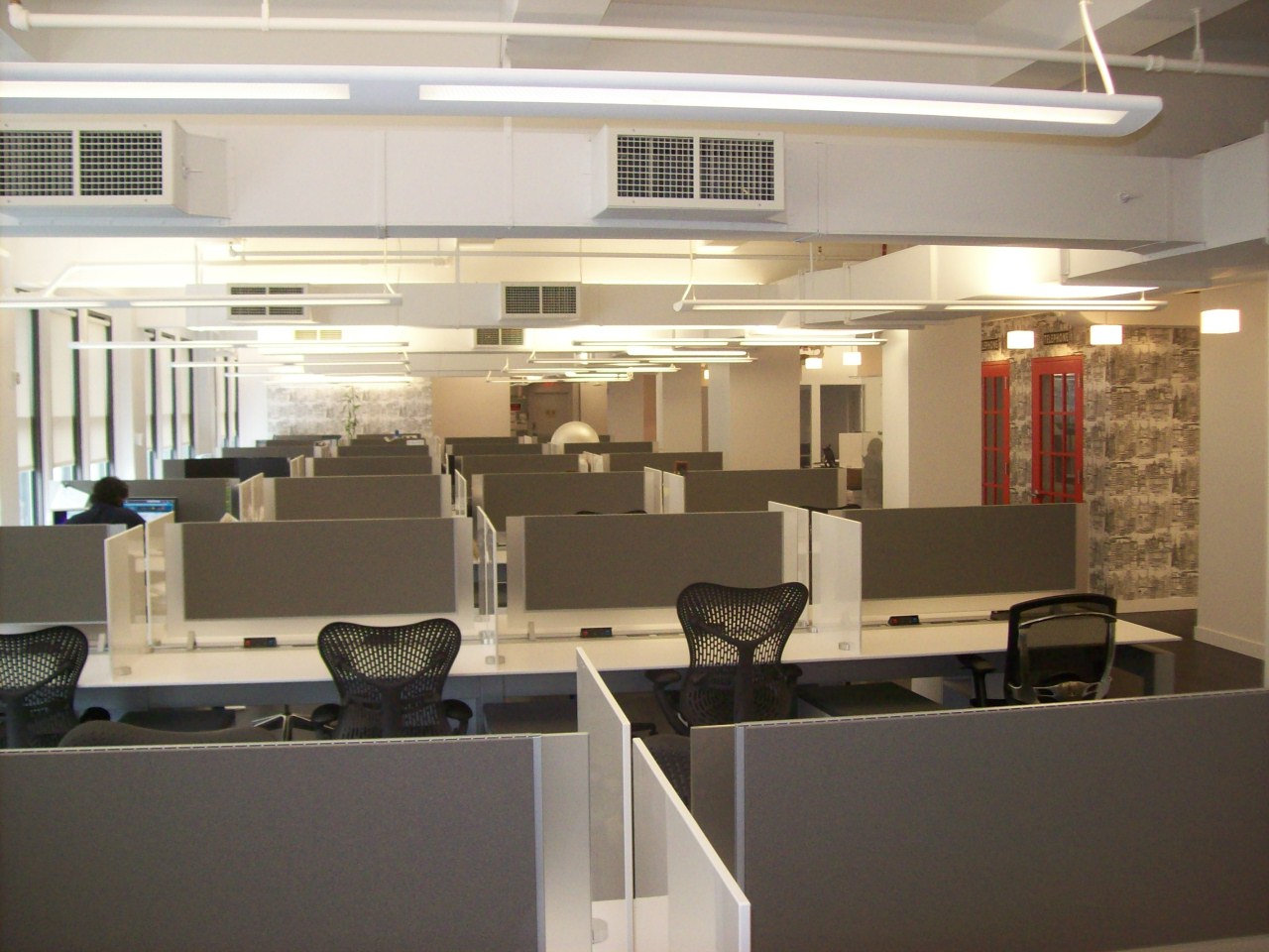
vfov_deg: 39.7
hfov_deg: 51.4
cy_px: 476
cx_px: 634
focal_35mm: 36
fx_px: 1320
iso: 200
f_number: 2.7
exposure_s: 1/64
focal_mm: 6
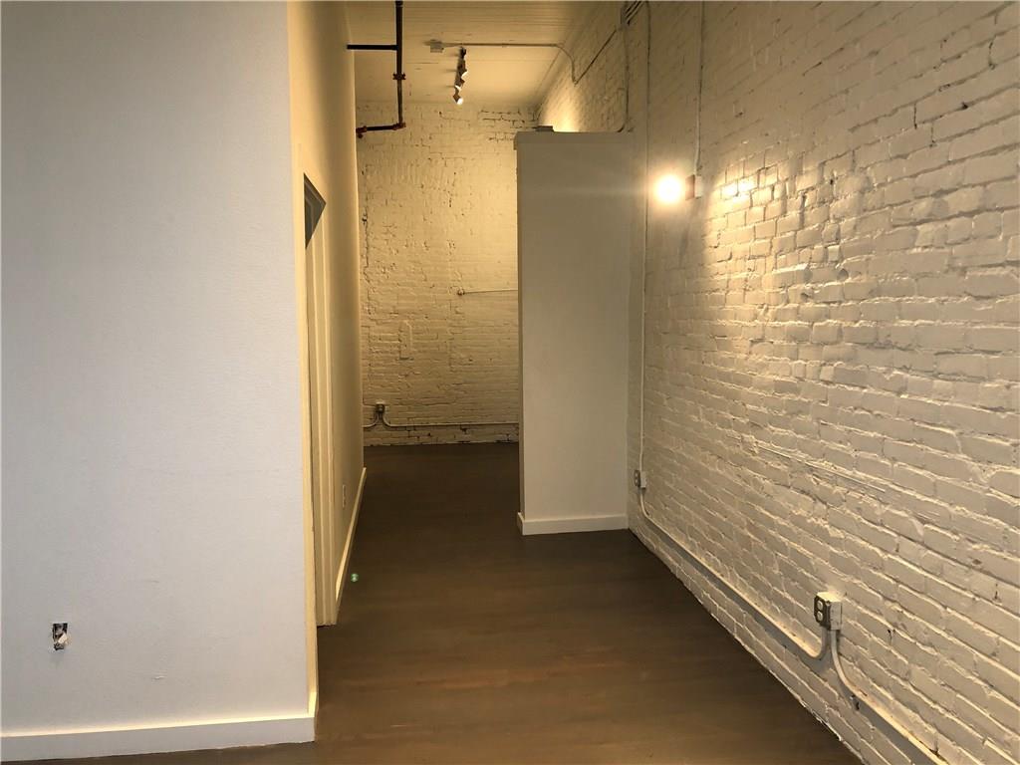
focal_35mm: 28
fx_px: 825
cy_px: 382
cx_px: 510
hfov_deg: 63.4
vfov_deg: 49.7
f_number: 1.8
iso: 40
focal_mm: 3.99
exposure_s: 1/17
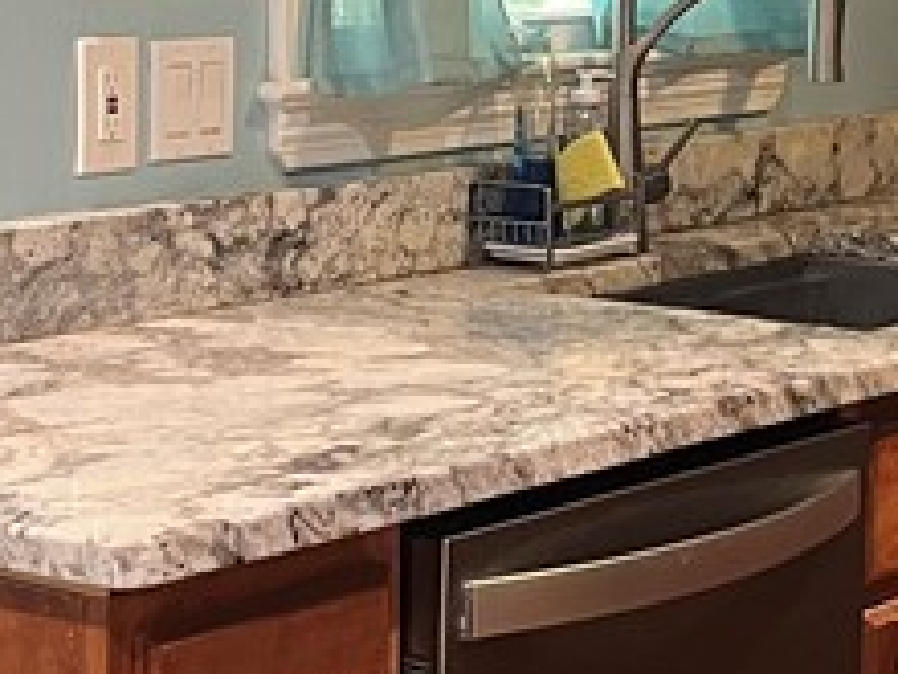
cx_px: 473
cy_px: -16
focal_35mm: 121
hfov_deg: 16.3
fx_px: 3139
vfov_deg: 12.1
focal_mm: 5.1
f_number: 1.6
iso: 250
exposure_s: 1/60
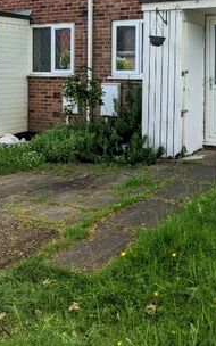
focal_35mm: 39
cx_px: 191
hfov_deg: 31.4
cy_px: 64
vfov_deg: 47.4
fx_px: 367
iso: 38
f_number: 2.2
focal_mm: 2.22
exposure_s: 1/1721
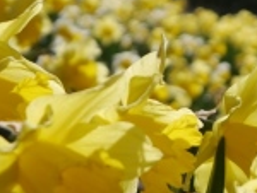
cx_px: 187
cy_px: 145
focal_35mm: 161
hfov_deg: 12.2
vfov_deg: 9.2
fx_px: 1197
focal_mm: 28
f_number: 4.8
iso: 160
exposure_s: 1/1300
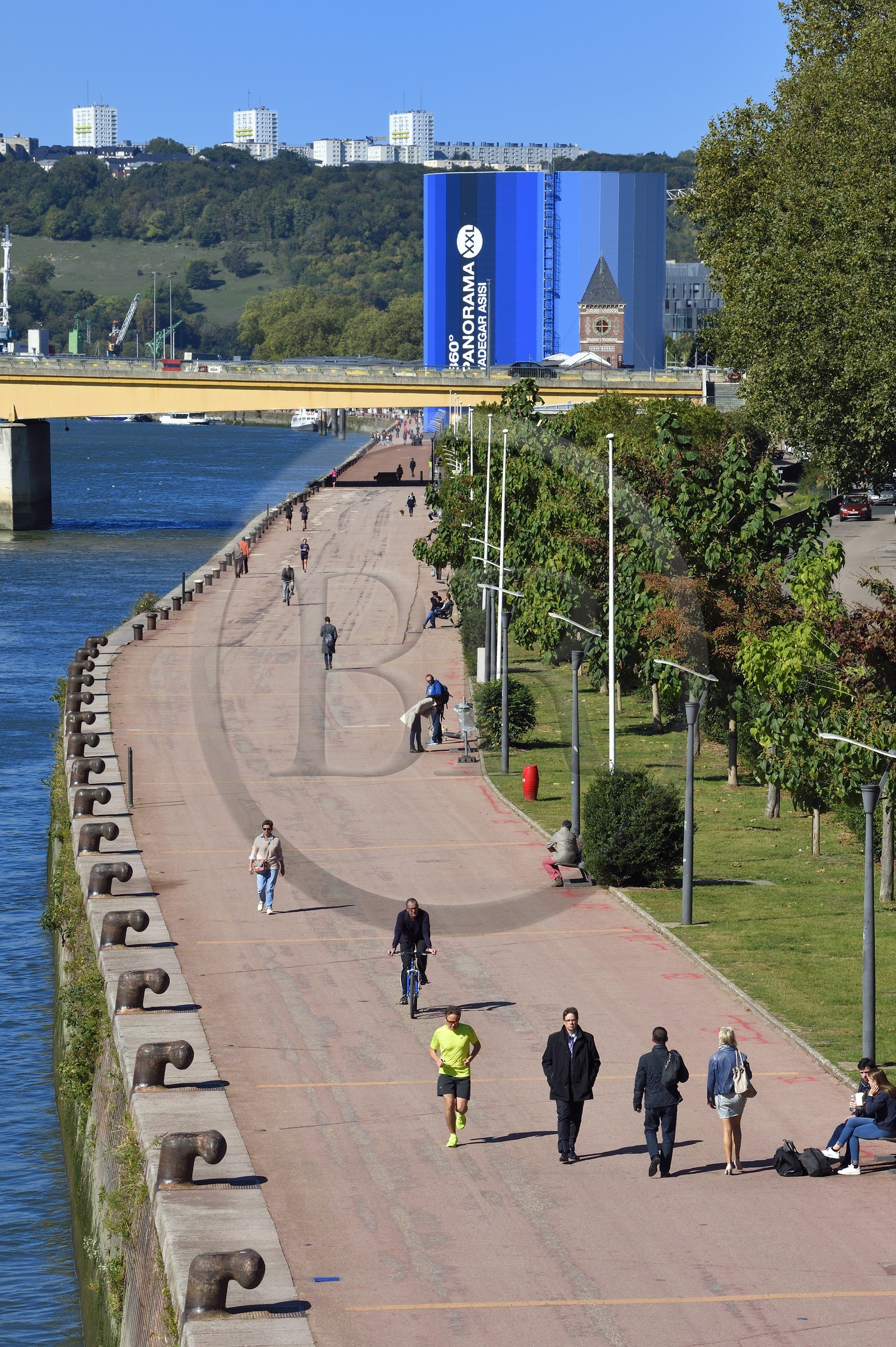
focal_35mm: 170
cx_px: 448
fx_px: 6353
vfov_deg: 12.1
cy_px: 674
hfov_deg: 8.1
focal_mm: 170
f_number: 13
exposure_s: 1/320
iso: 200
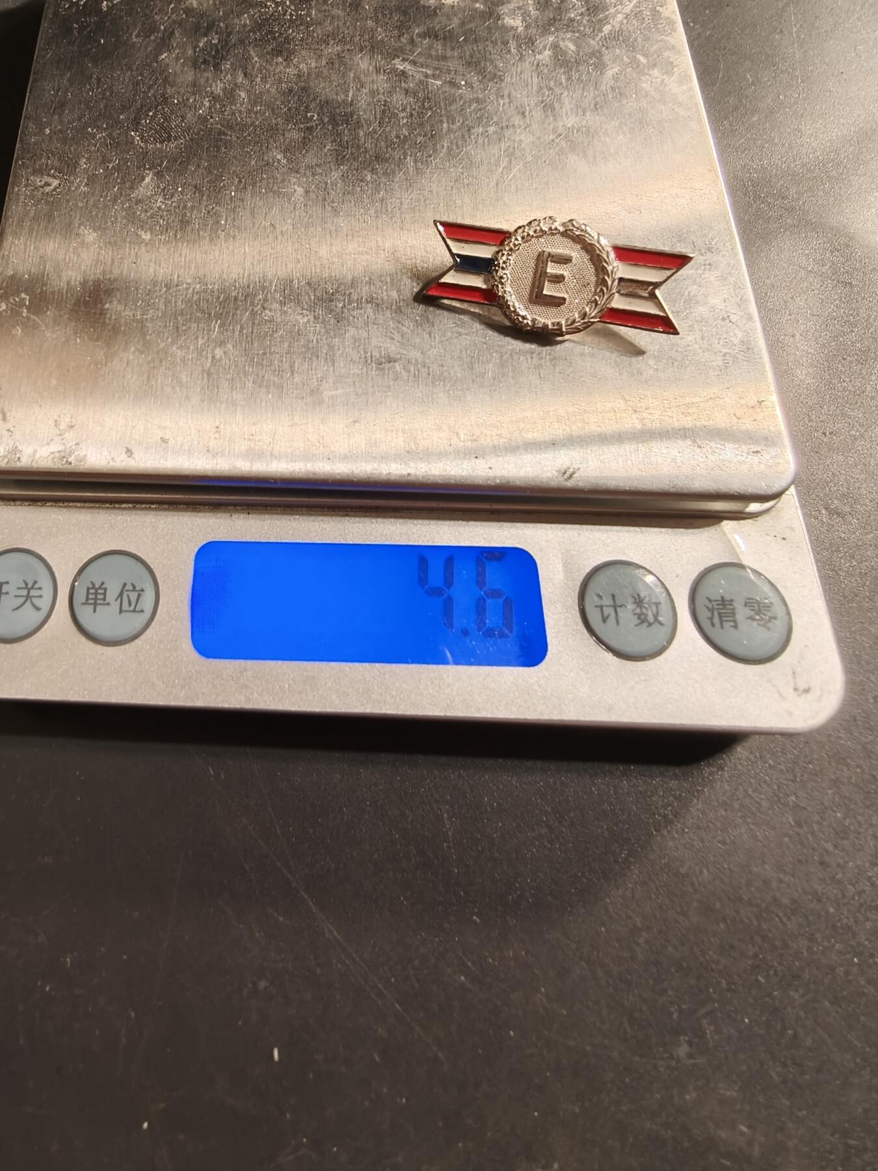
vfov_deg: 73.9
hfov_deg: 58.9
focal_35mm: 23
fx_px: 778
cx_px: 439
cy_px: 586
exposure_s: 1/56
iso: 160
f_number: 2
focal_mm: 2.32
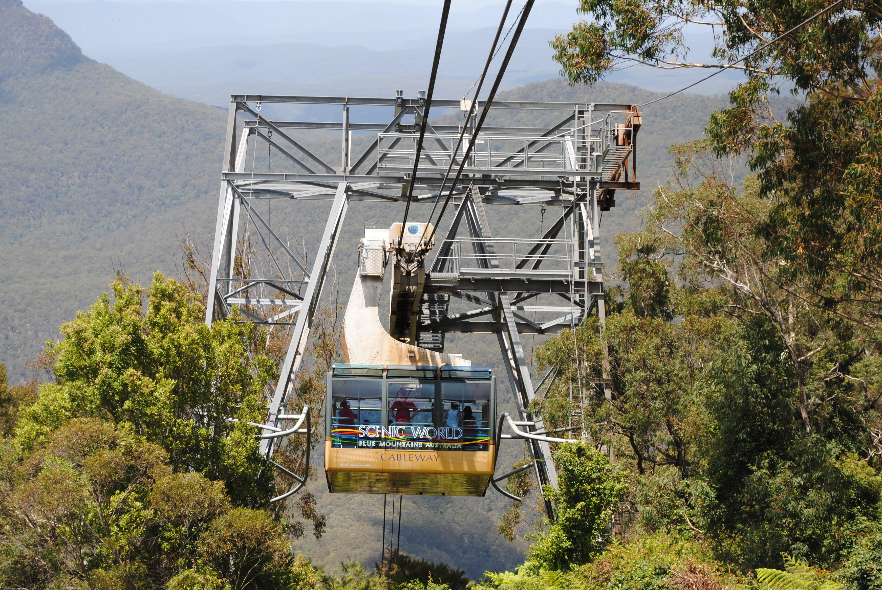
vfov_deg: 16.6
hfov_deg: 24.6
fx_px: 2024
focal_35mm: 82
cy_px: 295
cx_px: 441
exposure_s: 1/200
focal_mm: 55
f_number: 7.1
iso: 100
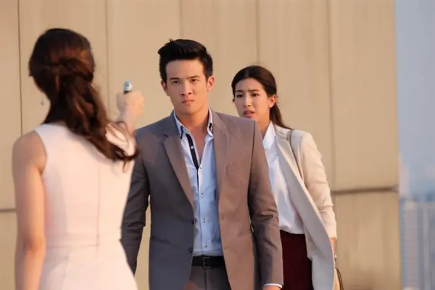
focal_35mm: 345
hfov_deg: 6.0
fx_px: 4168
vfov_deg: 4.0
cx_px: 218
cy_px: 145
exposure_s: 1/280
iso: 400
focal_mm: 230
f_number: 6.7
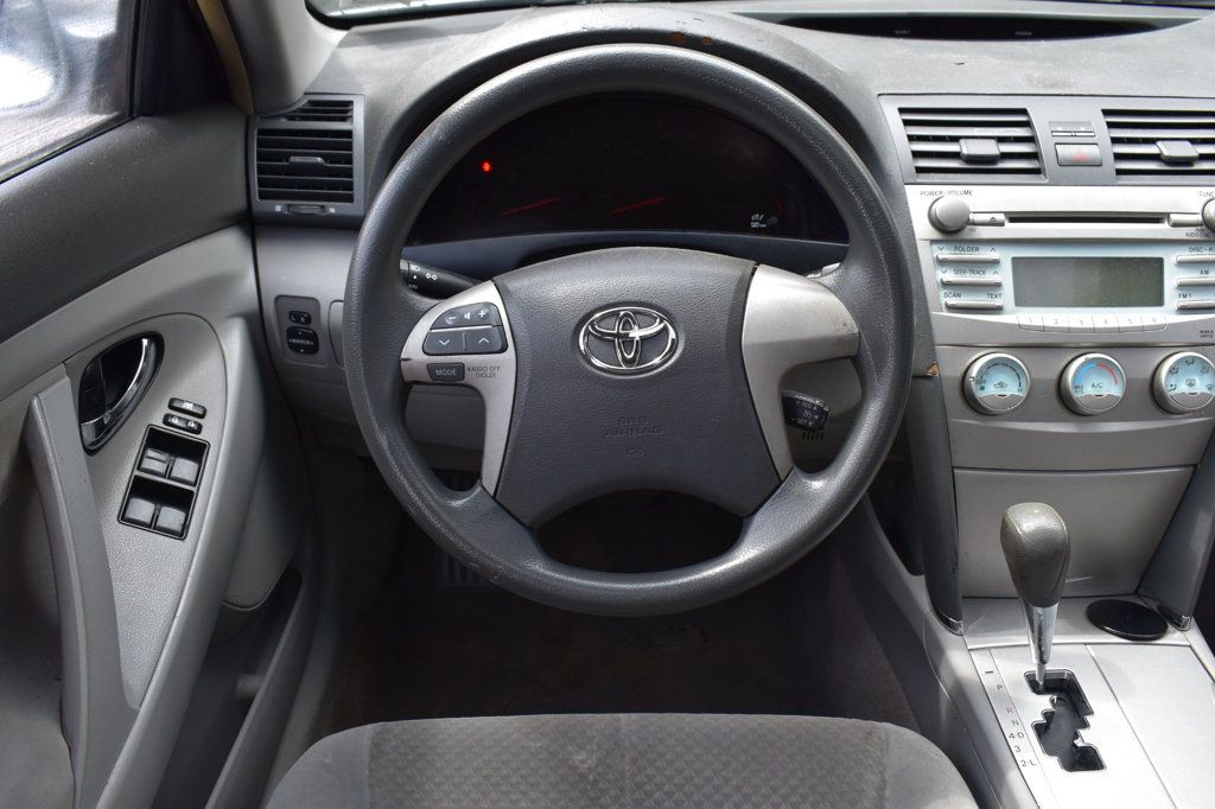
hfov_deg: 57.2
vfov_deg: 39.9
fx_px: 1113
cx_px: 608
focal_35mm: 33
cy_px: 404
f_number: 9
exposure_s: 1/100
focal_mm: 22
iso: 400
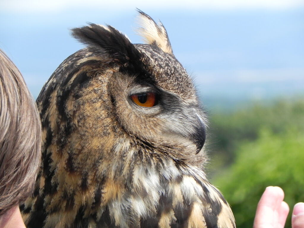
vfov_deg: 4.4
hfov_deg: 5.9
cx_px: 152
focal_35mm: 337
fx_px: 2960
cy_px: 114
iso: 160
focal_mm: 59.9
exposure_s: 1/318
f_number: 5.6
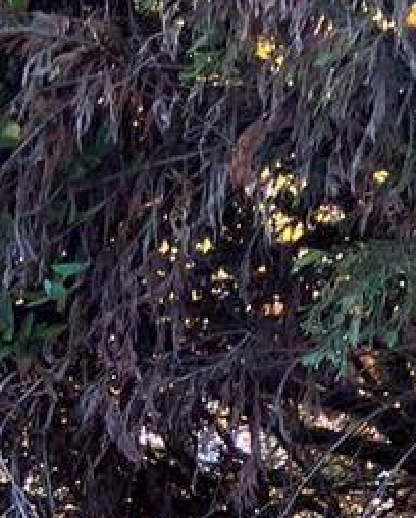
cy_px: 1411
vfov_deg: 9.7
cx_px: -392
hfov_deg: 8.9
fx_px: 2533
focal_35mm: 165
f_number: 1.8
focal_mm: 3.99
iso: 32
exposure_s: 1/137
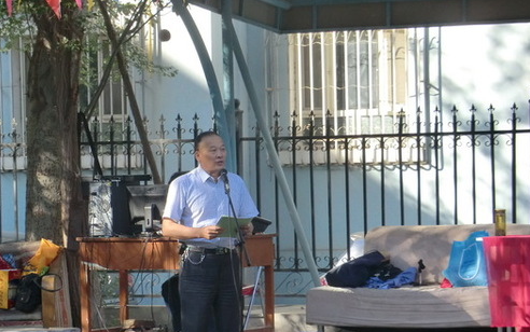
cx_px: 236
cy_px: 223
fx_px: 3136
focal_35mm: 217
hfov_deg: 9.7
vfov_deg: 6.1
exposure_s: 1/160
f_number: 4.8
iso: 160
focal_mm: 30.1
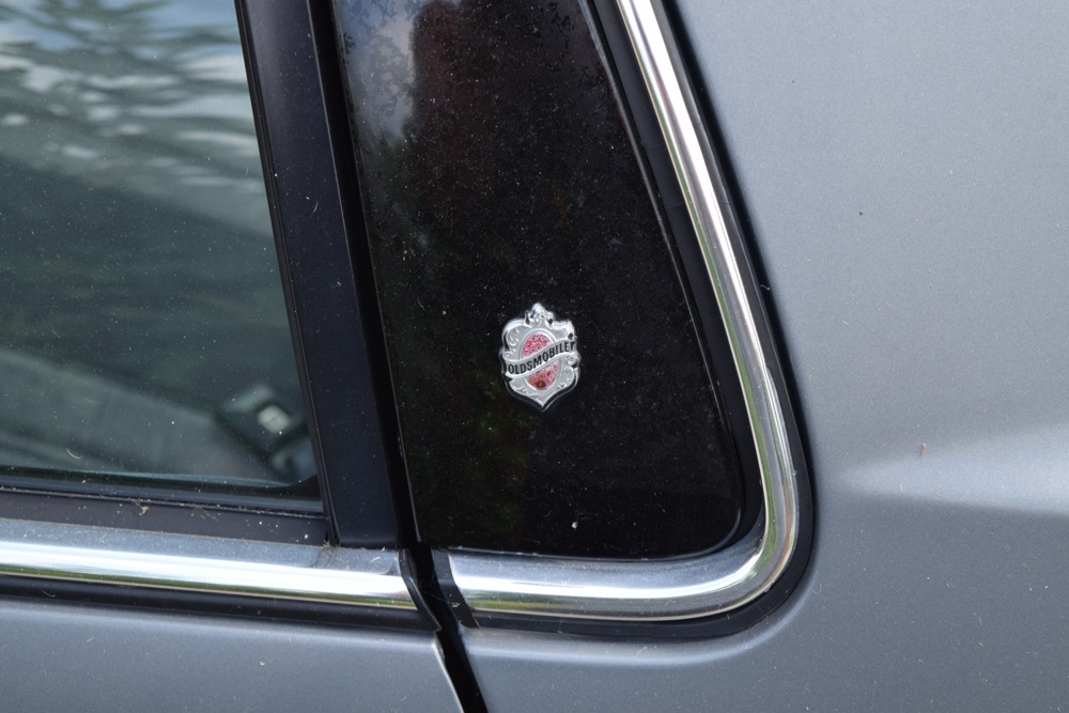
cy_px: 356
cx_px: 534
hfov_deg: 24.6
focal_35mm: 82
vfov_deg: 16.6
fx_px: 2450
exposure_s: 1/100
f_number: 5.6
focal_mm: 55
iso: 100
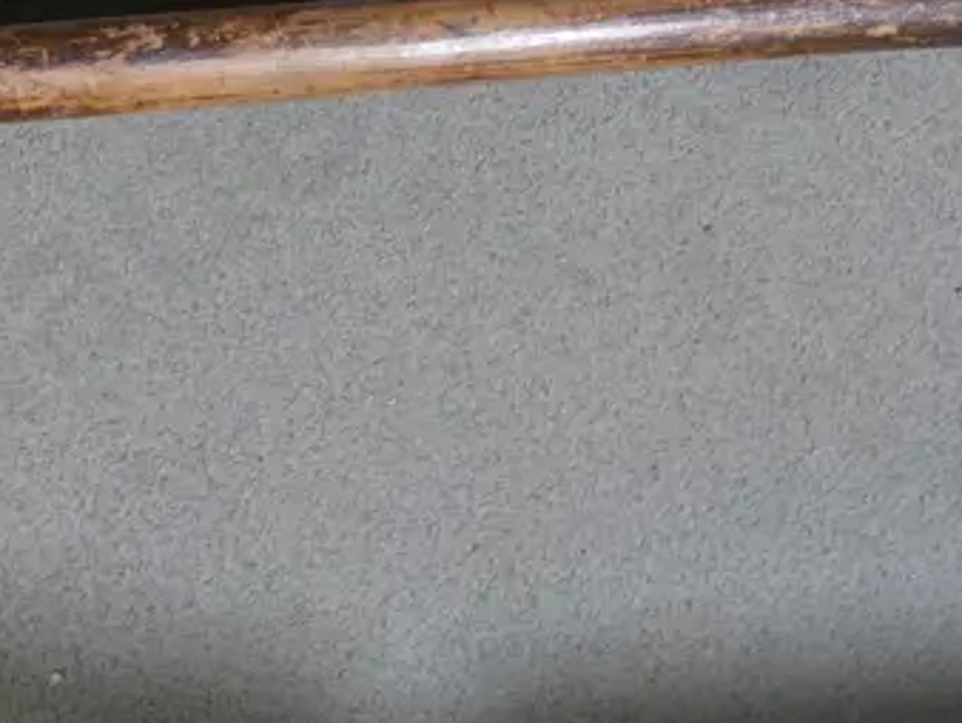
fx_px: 2698
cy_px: 198
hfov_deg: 20.0
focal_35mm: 97
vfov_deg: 15.2
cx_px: 202
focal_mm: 16
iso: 400
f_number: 3.6
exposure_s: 1/60
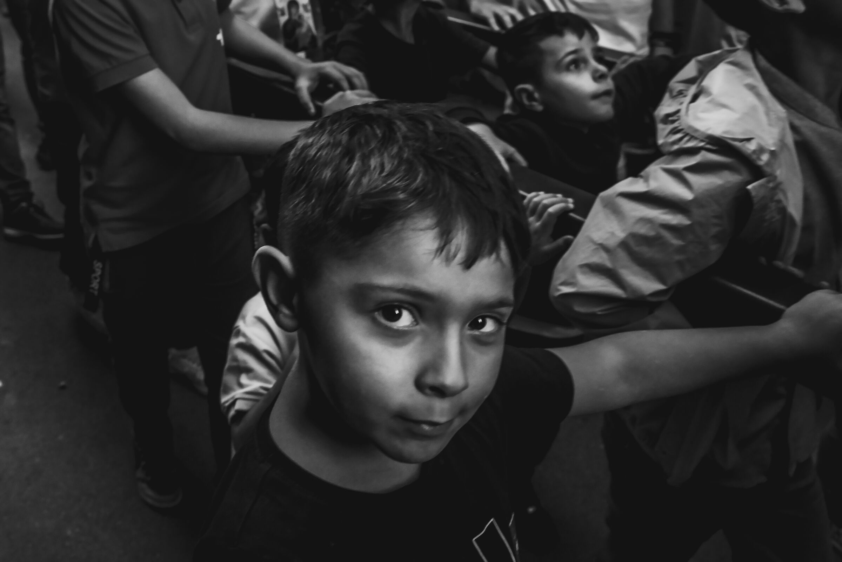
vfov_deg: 46.4
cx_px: 421
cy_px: 281
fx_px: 655
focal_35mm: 28
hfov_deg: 65.5
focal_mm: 28
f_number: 7.1
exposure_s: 1/200
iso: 3200
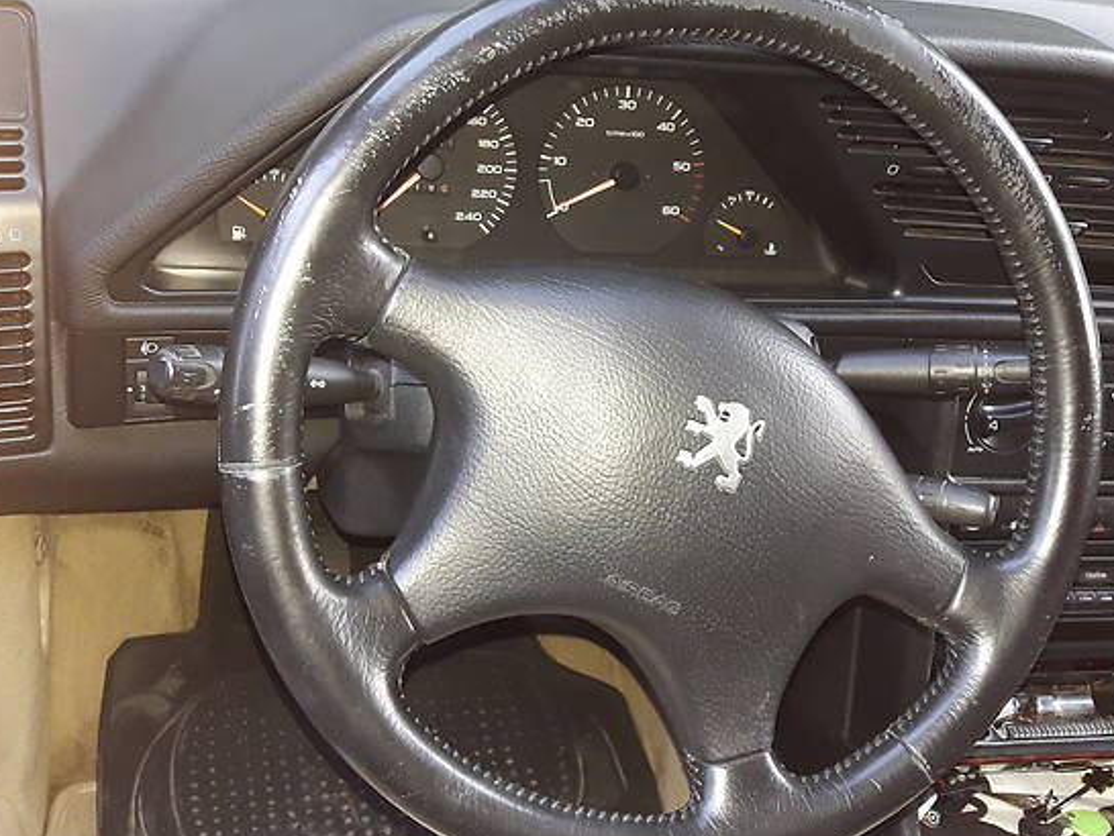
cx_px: 606
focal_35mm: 41
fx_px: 1320
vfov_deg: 35.2
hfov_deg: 45.7
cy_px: 412
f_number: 1.9
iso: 160
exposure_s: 1/25
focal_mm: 3.7
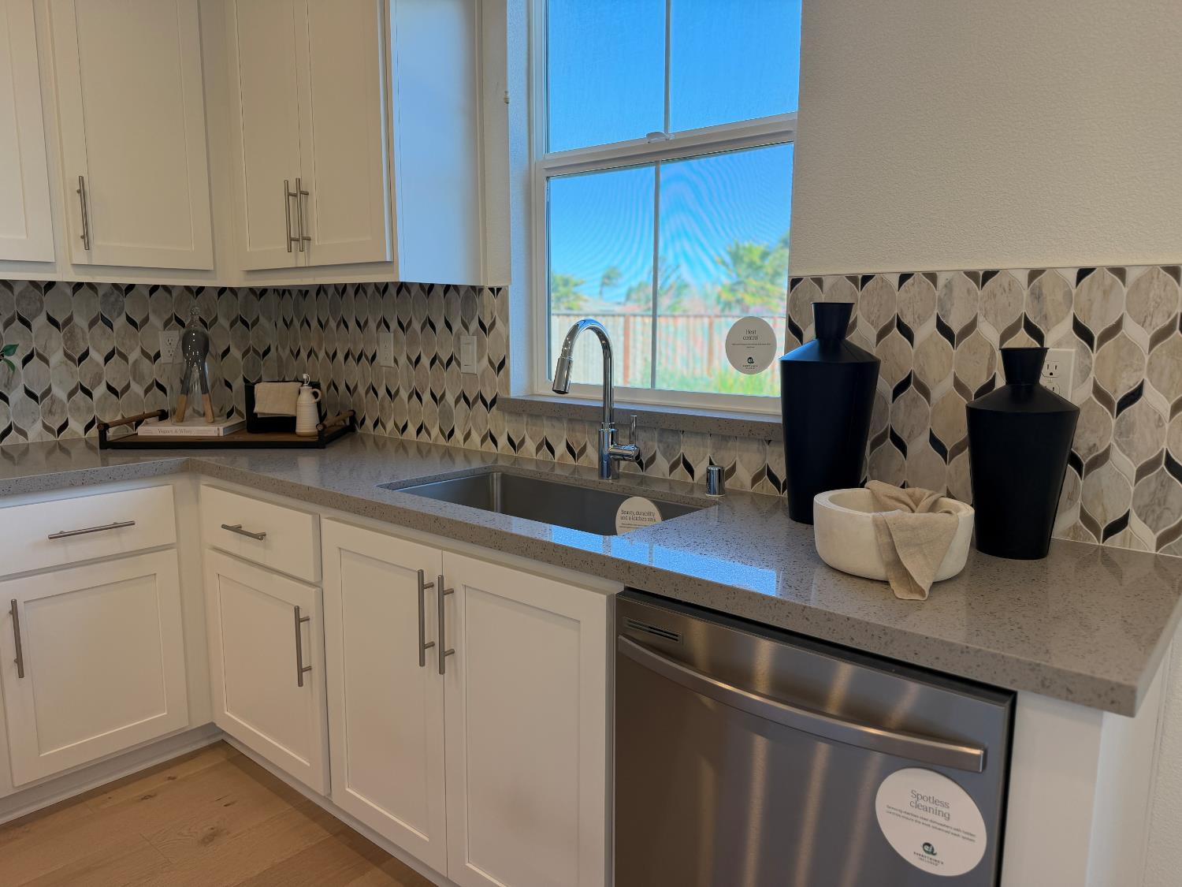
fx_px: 820
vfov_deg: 56.8
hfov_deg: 71.6
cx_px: 591
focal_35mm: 24
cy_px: 444
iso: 80
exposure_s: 1/175
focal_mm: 6.76
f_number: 1.78
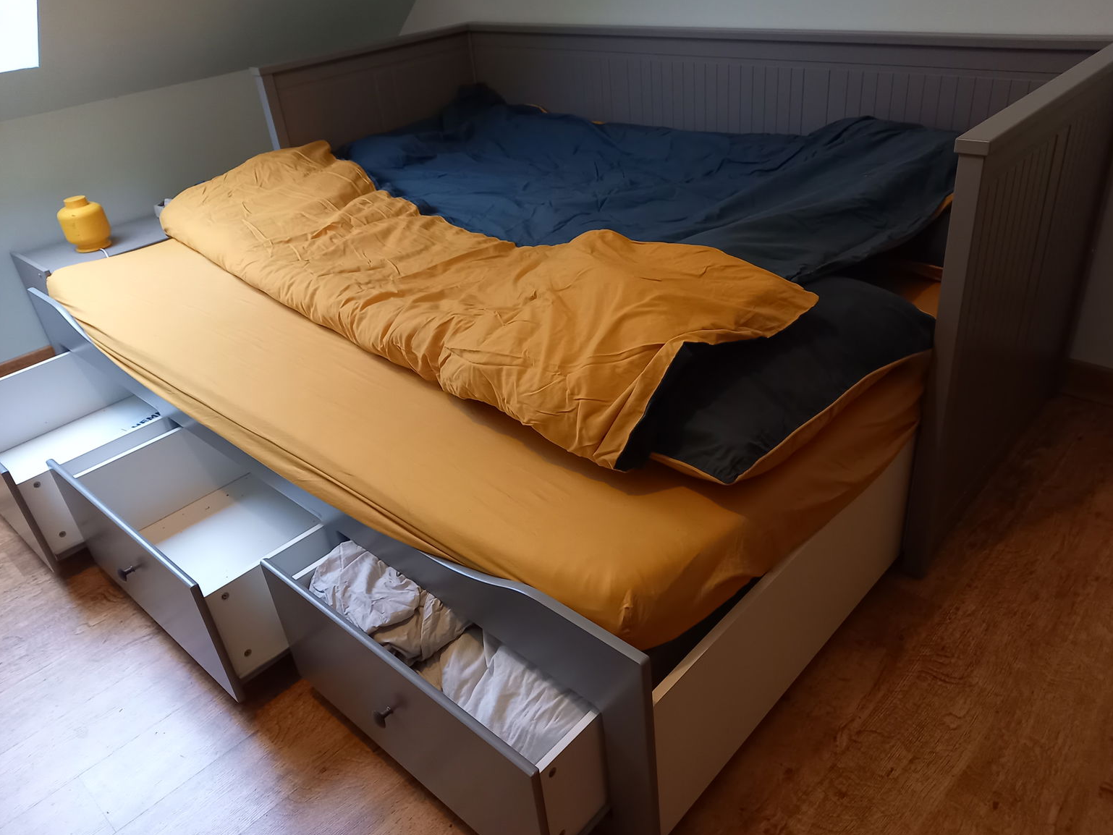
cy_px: 421
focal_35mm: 26
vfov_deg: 53.1
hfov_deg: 67.3
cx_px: 576
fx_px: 836
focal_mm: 4.65
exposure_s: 1/33.3
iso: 500
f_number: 1.8
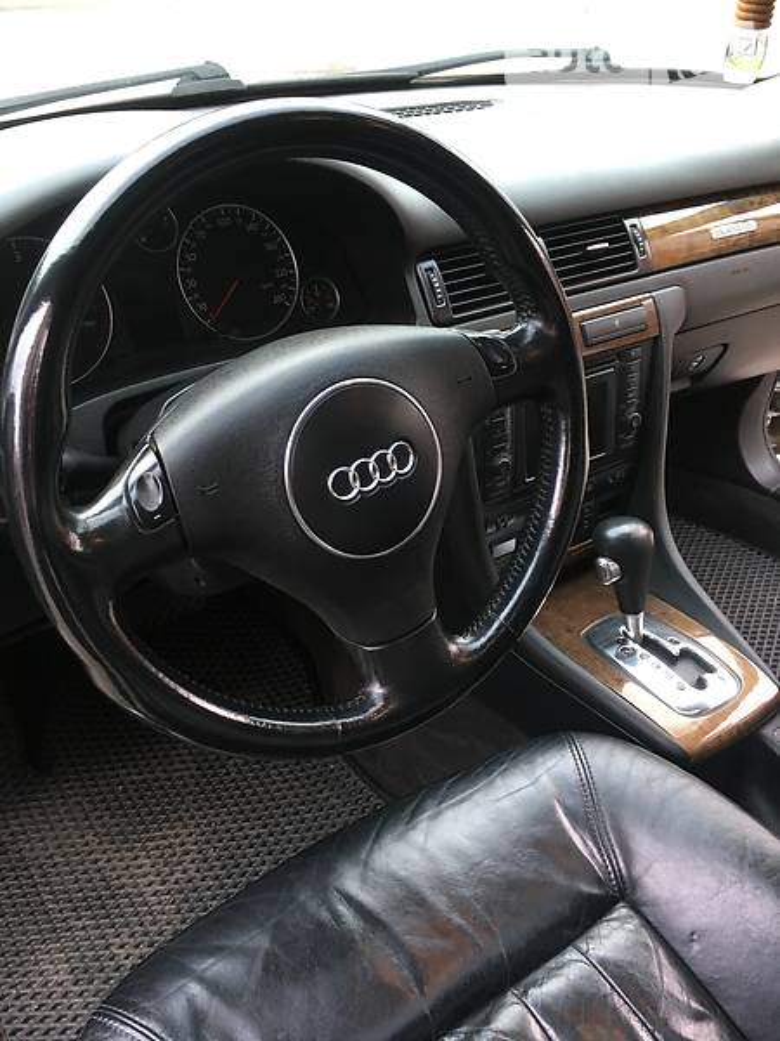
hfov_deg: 48.2
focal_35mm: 29
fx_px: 871
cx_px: 390
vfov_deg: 61.7
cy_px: 520
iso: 125
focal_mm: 4.2
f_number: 2.2
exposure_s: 1/33
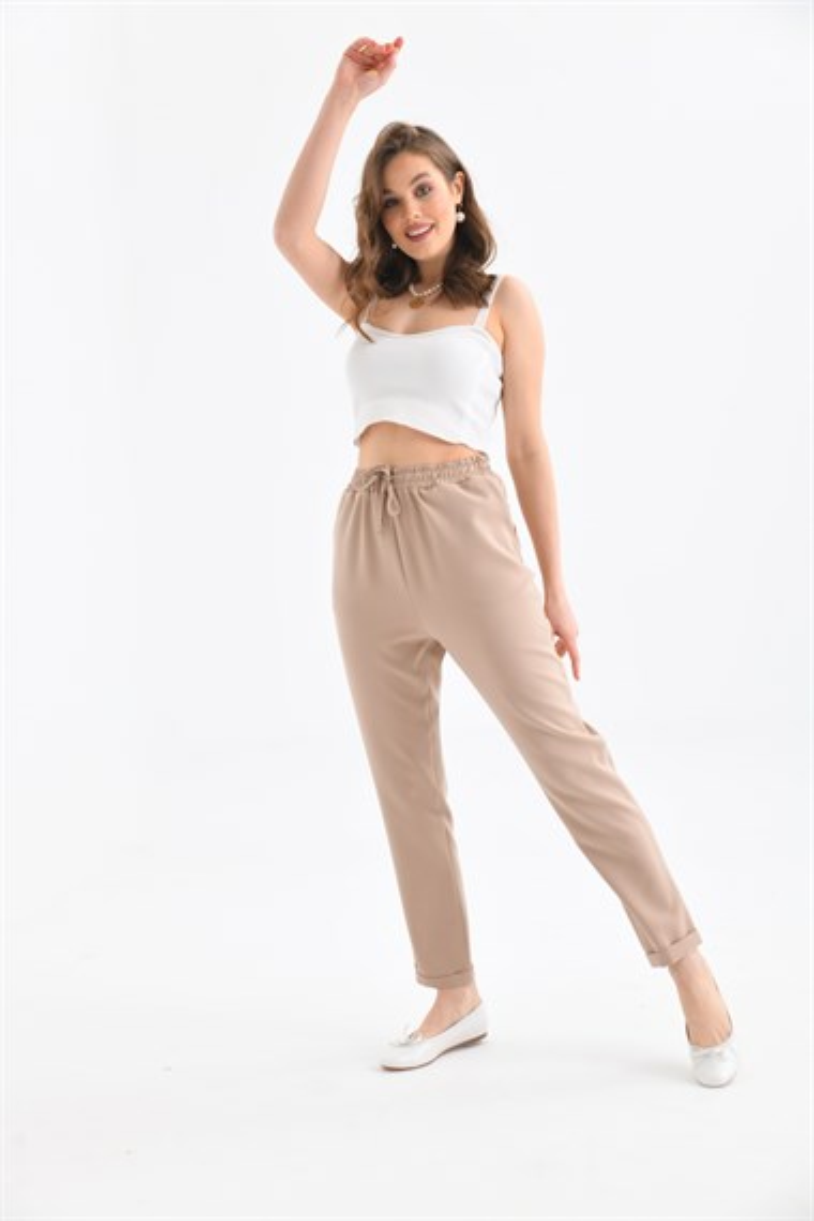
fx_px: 1764
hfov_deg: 26.0
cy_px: 610
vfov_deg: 38.2
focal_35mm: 52
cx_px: 407
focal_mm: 52
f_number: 6.3
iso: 160
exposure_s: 1/125
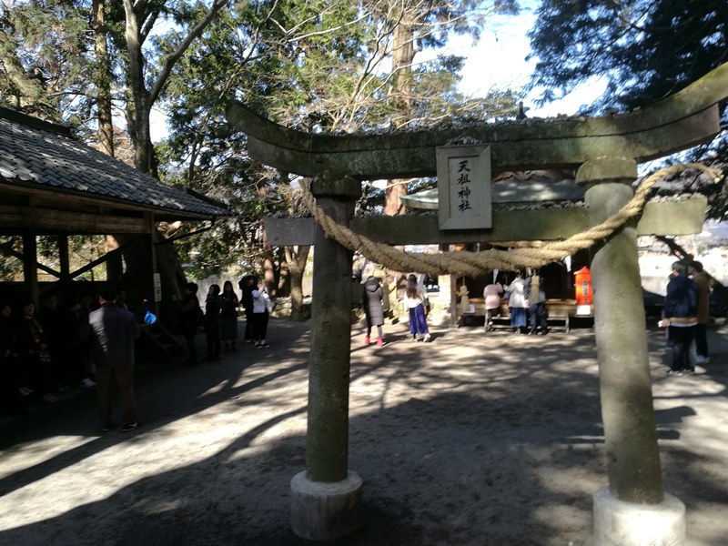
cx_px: 364
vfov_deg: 51.4
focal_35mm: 27
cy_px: 273
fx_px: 568
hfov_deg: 65.3
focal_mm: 4.5
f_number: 2.2
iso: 50
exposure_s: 1/162
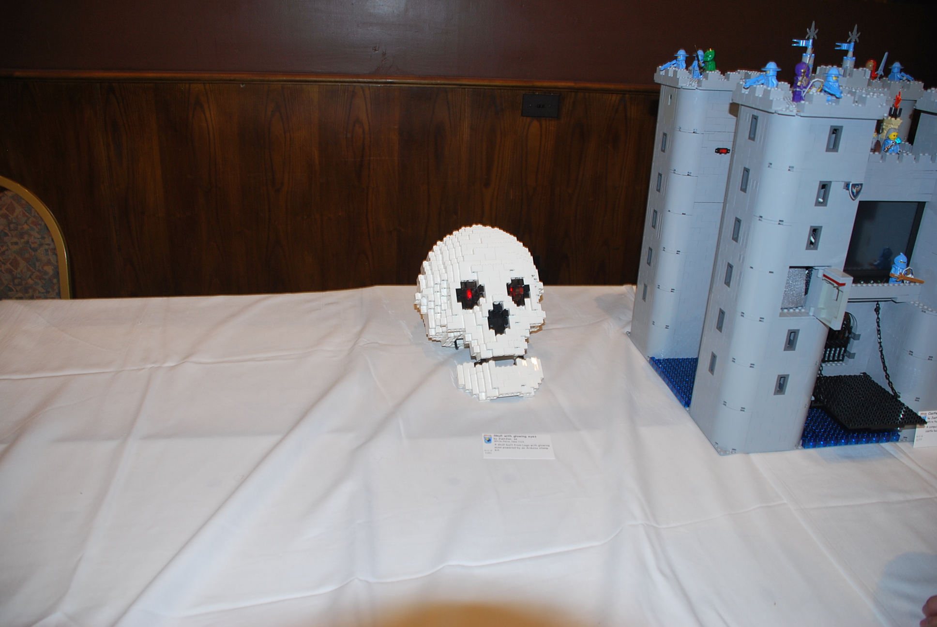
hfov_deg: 67.3
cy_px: 314
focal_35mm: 27
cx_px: 468
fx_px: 704
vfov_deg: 48.0
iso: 200
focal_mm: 18
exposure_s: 1/60
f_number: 3.5
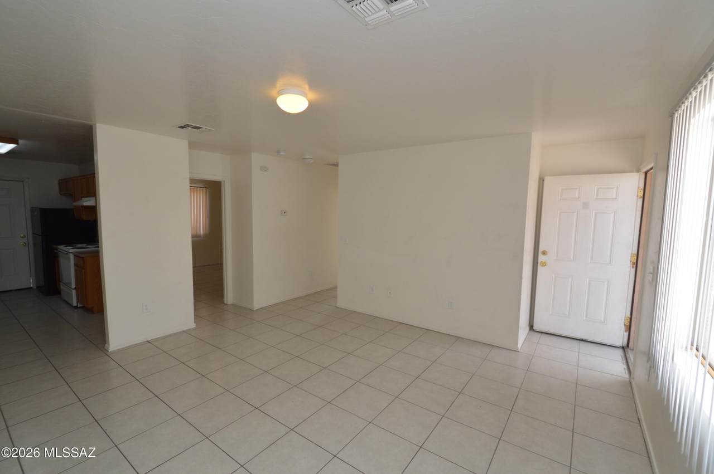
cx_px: 357
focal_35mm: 15
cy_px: 237
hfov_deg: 100.4
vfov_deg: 77.2
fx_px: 297
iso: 400
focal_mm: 10
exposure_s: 1/125
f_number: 5.6
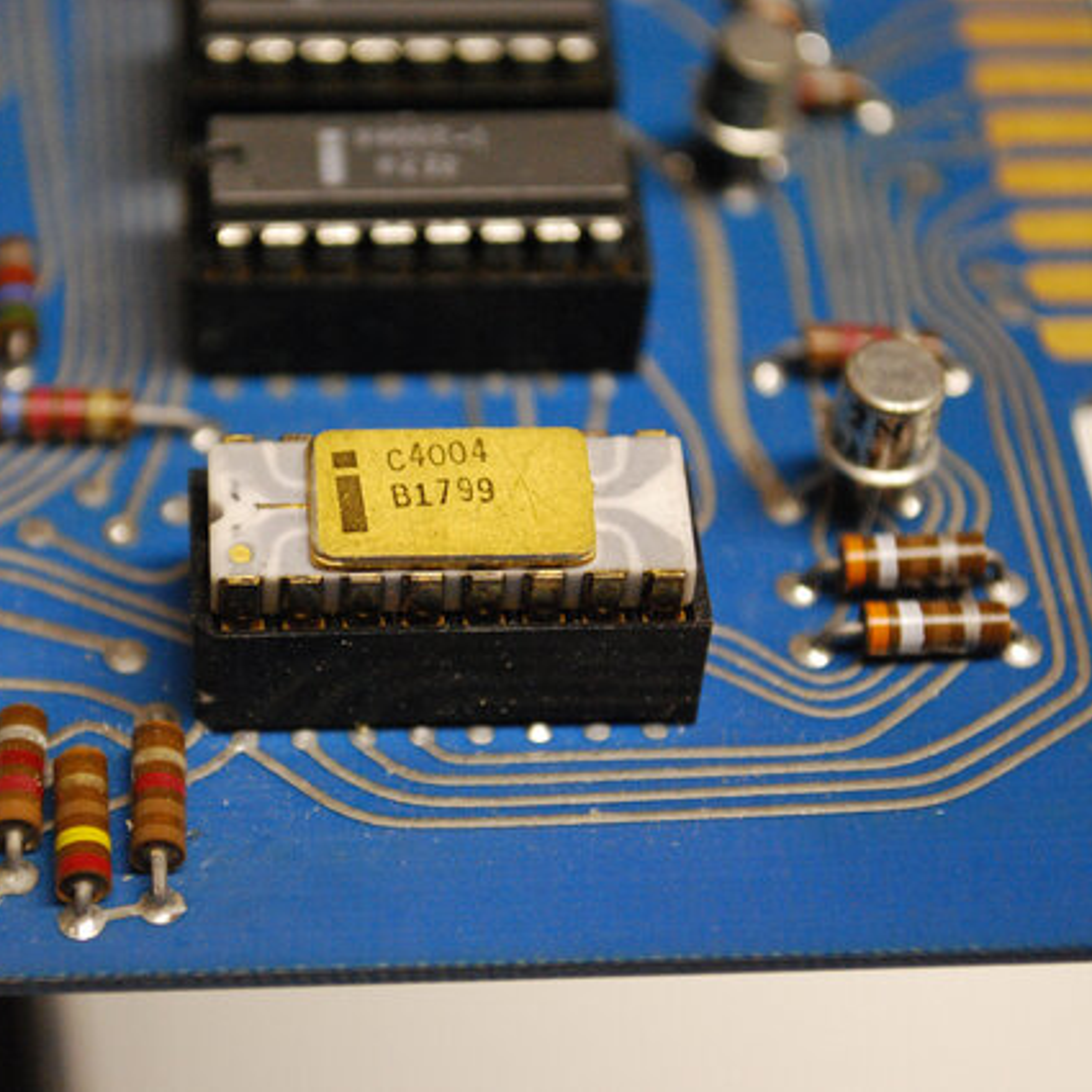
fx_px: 3770
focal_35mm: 106
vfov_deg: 16.5
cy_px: 547
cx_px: 393
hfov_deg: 16.5
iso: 1600
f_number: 5.6
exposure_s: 1/30
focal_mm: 55
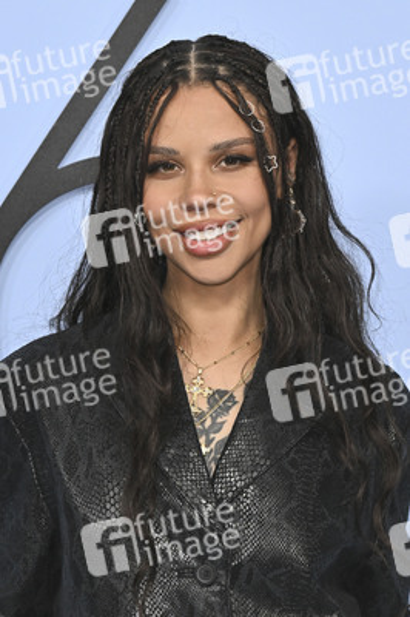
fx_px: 2105
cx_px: 205
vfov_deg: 16.7
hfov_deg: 11.1
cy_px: 308
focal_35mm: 123
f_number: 6.3
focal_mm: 82
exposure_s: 1/320
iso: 1600
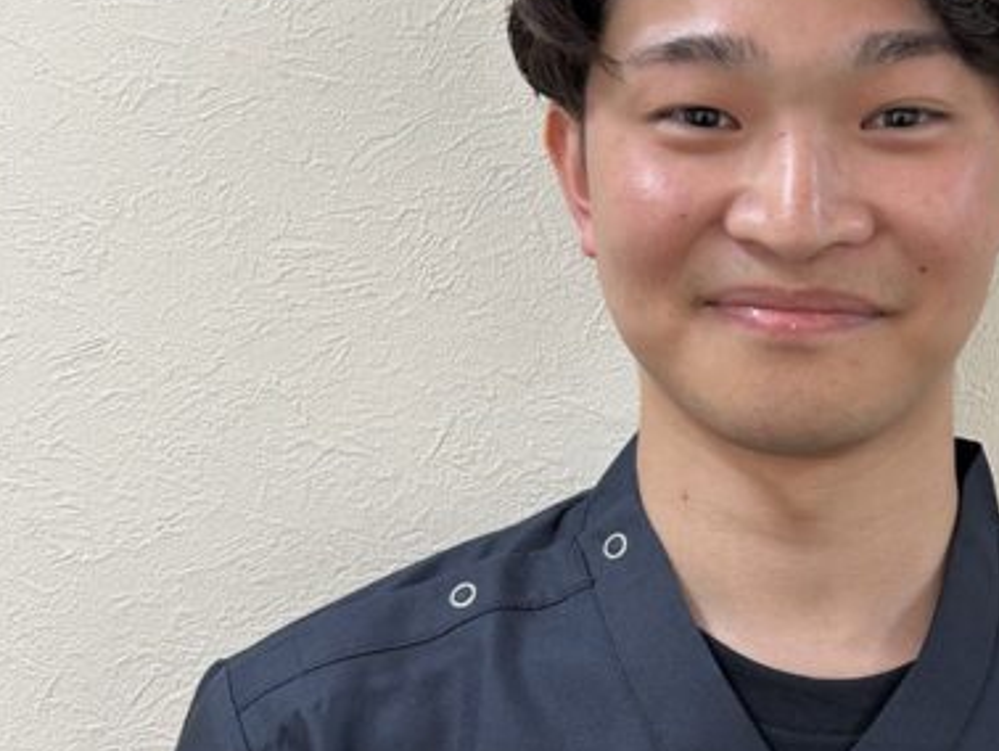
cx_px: 817
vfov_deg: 32.9
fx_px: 1271
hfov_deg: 40.9
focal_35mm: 44
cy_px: 383
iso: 125
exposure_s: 1/60
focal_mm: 5.7
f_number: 1.5
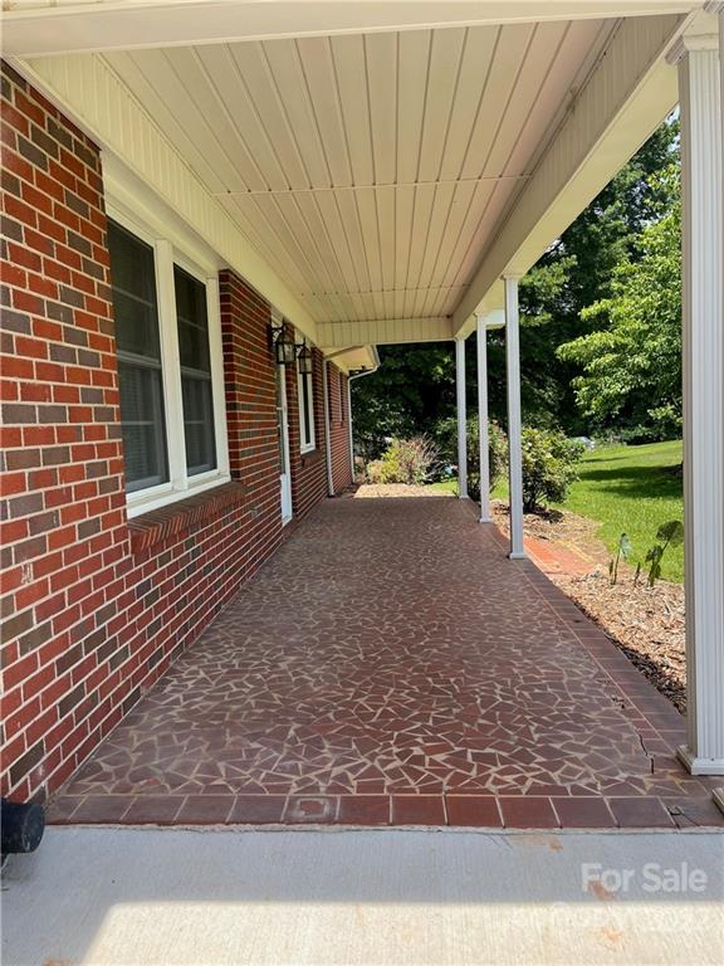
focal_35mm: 26
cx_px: 362
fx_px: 725
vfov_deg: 67.3
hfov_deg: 53.1
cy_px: 483
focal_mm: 5.1
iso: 32
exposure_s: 1/867
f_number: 1.6
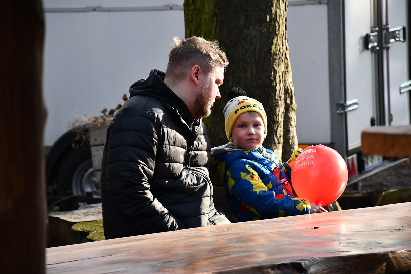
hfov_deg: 9.8
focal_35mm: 210
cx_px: 206
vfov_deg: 6.5
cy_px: 137
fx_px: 2397
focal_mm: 140
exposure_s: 1/640
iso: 800
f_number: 5.6
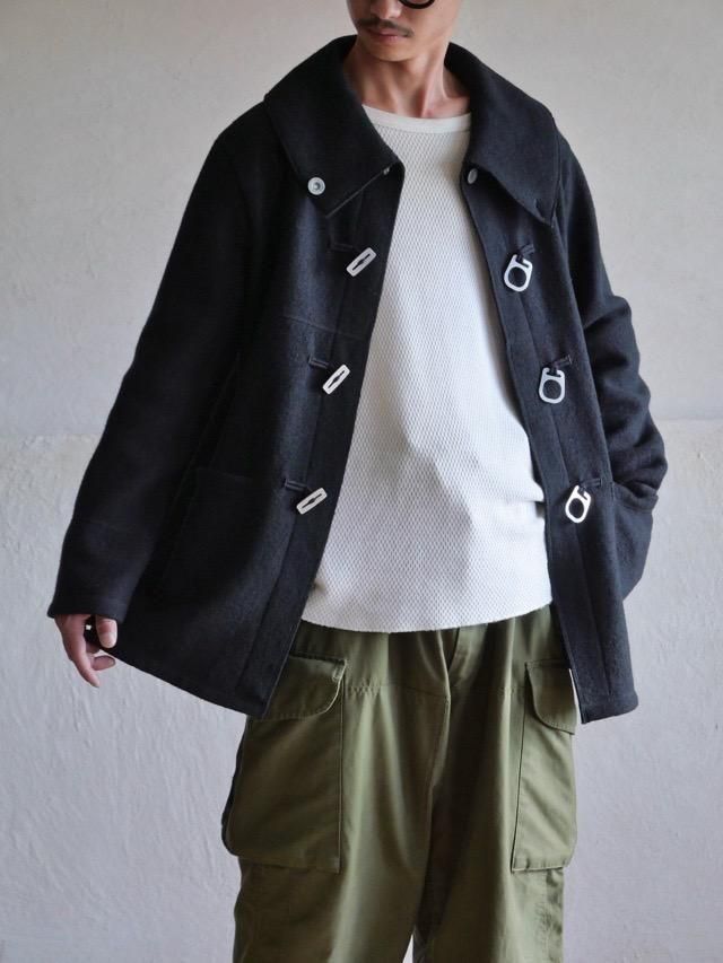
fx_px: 2450
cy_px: 482
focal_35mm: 88
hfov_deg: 16.8
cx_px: 362
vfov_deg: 22.3
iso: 1250
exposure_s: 1/100
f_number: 3.9
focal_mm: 44
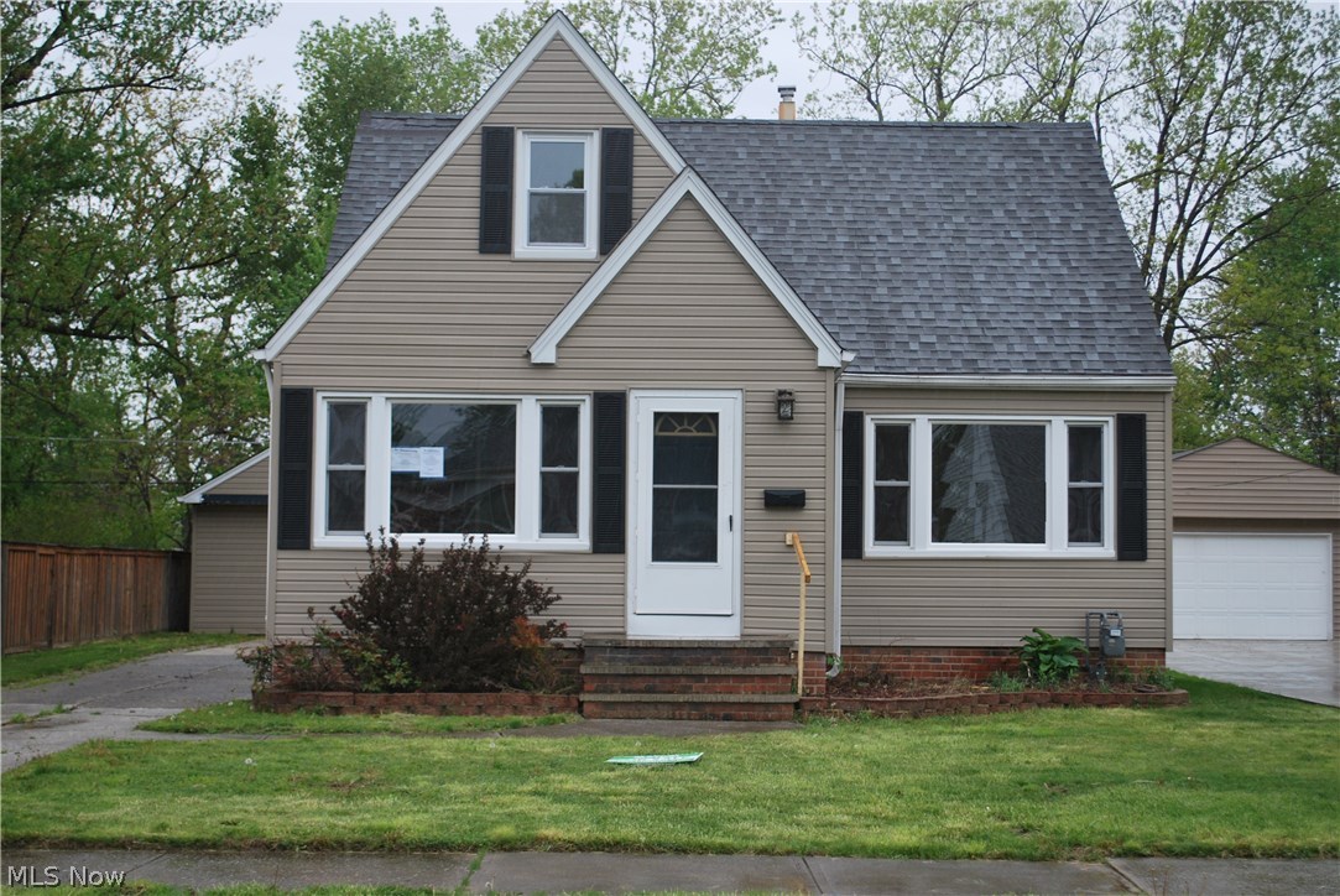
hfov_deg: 36.8
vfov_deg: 25.1
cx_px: 670
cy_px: 448
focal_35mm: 54
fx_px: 2012
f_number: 5.6
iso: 160
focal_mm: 36
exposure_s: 1/125
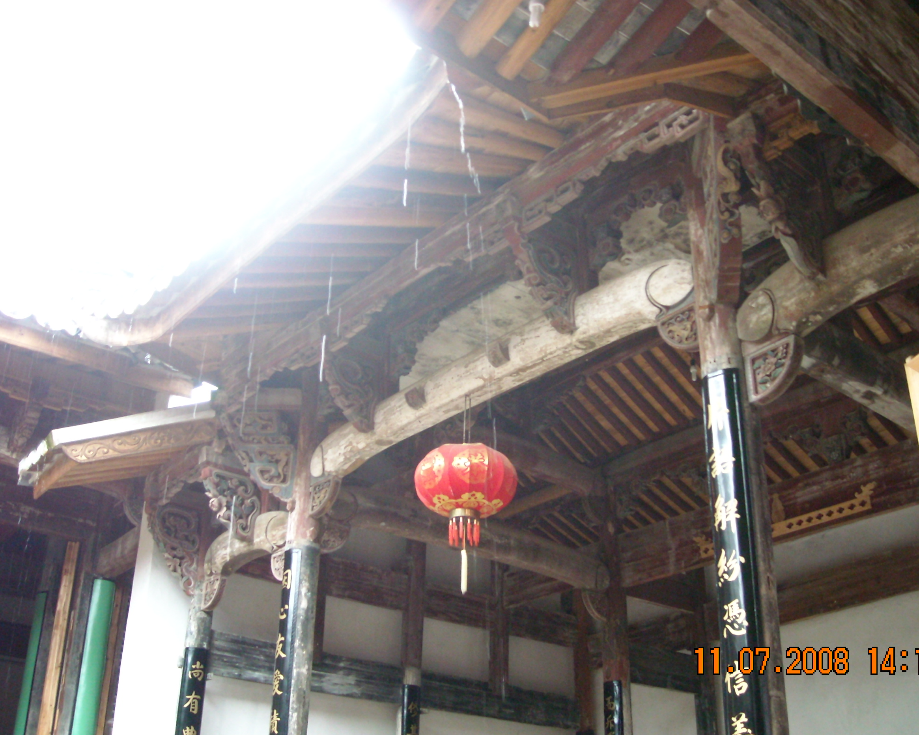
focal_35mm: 38
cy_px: 358
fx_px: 1034
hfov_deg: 47.9
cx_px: 476
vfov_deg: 39.2
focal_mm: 5.7
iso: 400
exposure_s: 1/30
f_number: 2.8
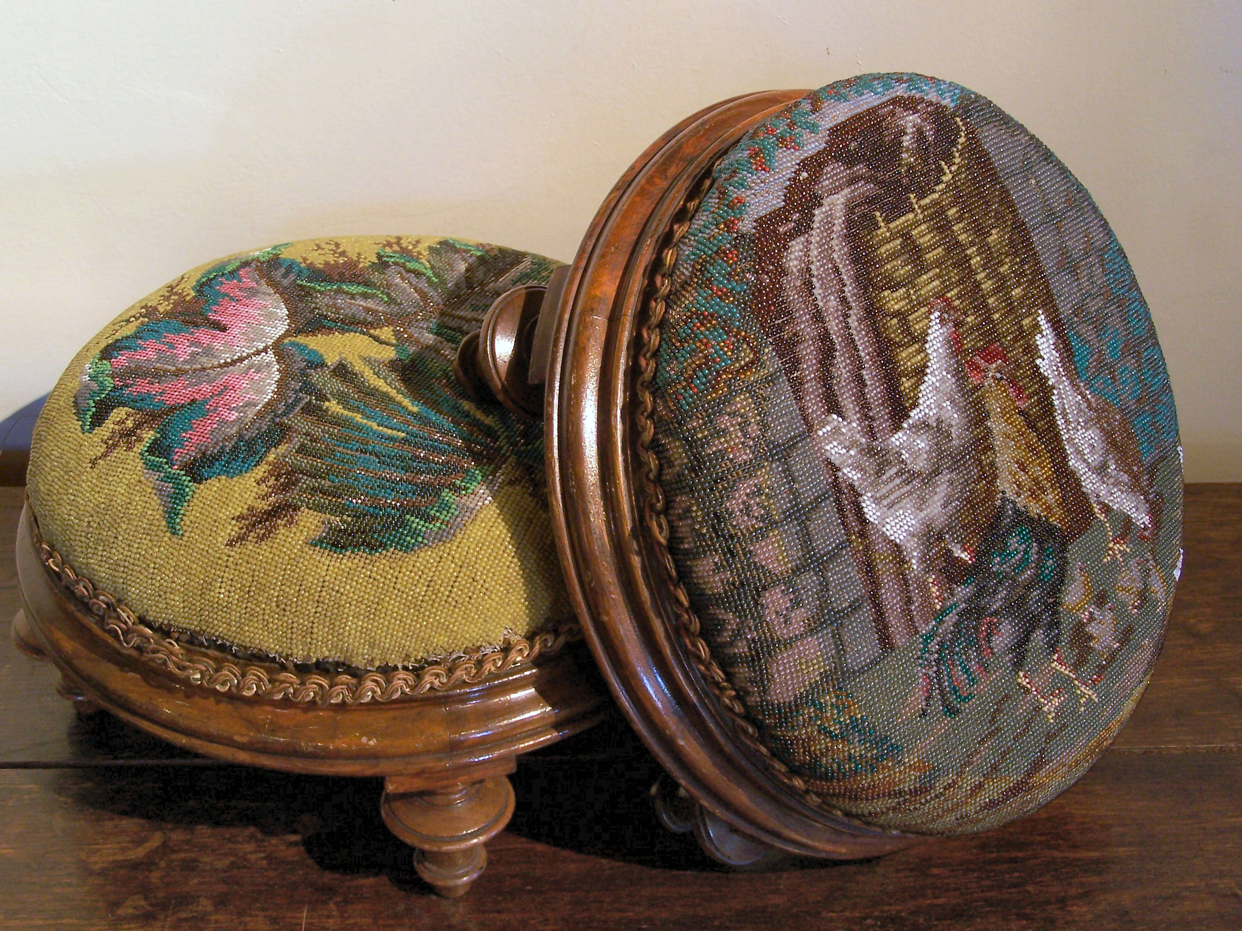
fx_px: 1830
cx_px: 621
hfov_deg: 37.5
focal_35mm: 51
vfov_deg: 28.6
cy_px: 466
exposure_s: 1/8
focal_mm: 8.5
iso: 140
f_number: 3
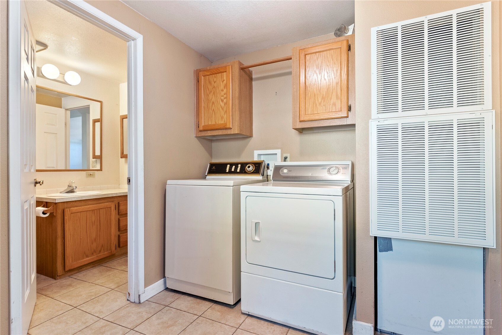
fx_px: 243
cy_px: 168
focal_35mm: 17
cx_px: 251
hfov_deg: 91.9
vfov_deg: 69.3
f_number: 6.3
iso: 400
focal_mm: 17.4
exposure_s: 1/5
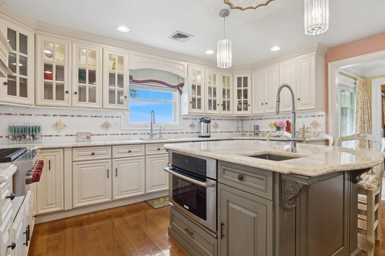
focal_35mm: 19
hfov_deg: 86.8
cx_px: 207
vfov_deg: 64.5
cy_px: 129
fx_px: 203
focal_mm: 14
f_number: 11
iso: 100
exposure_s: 1/1.67
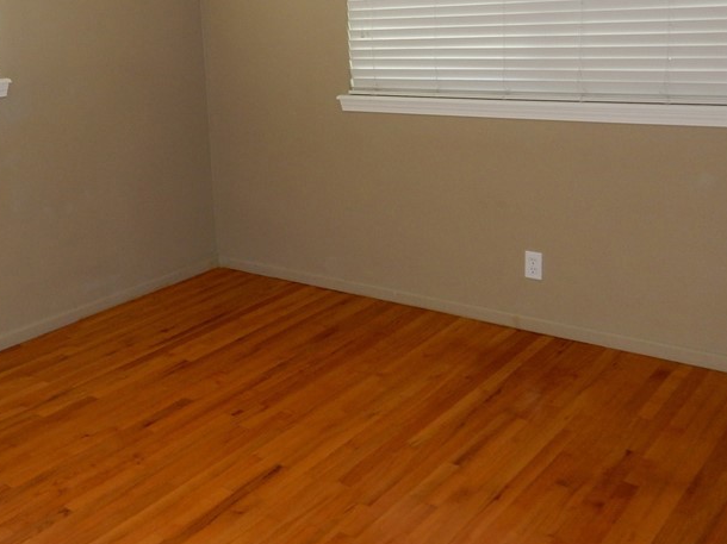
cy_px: 143
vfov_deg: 33.7
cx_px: 192
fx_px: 882
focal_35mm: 42
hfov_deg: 43.5
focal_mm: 4.5
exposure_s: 1/30
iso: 200
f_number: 3.7
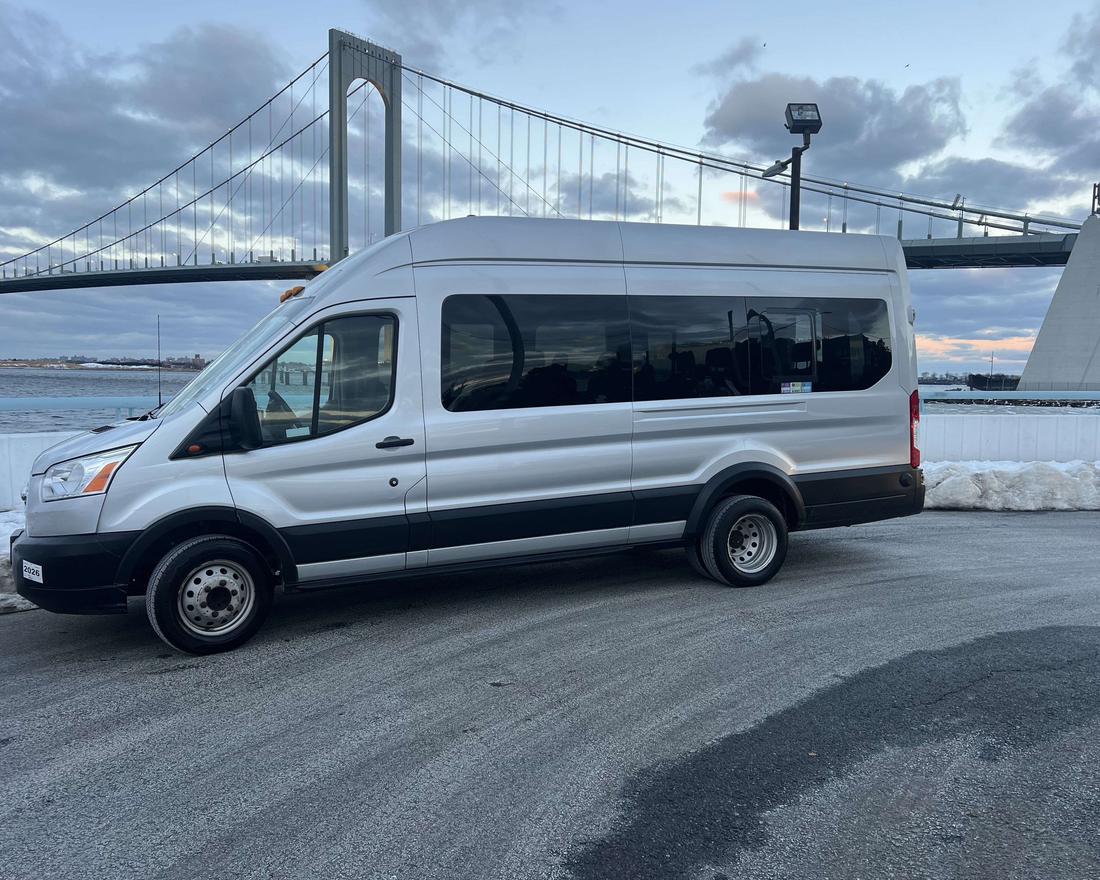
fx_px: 912
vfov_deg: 51.5
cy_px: 447
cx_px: 555
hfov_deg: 62.2
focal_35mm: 28
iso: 40
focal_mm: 5.7
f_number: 1.5
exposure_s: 1/121
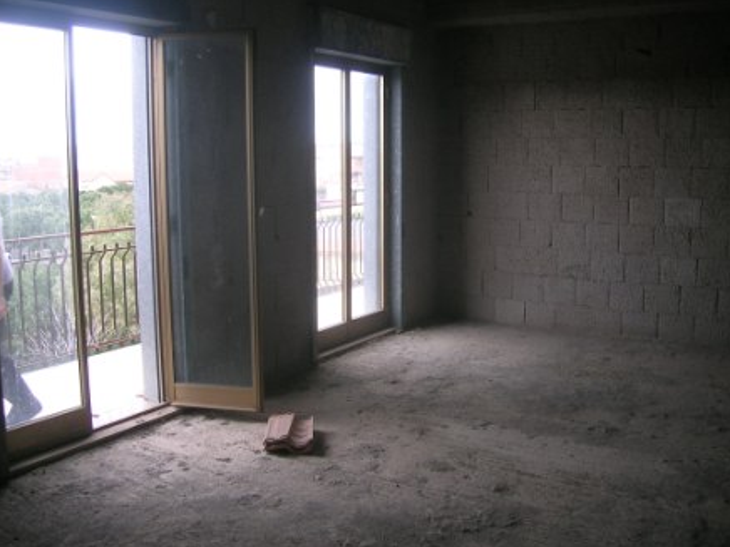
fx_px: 759
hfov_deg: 51.4
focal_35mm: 36
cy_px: 273
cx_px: 360
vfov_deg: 39.7
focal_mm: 5.4
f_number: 2.8
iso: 50
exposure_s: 1/41.3
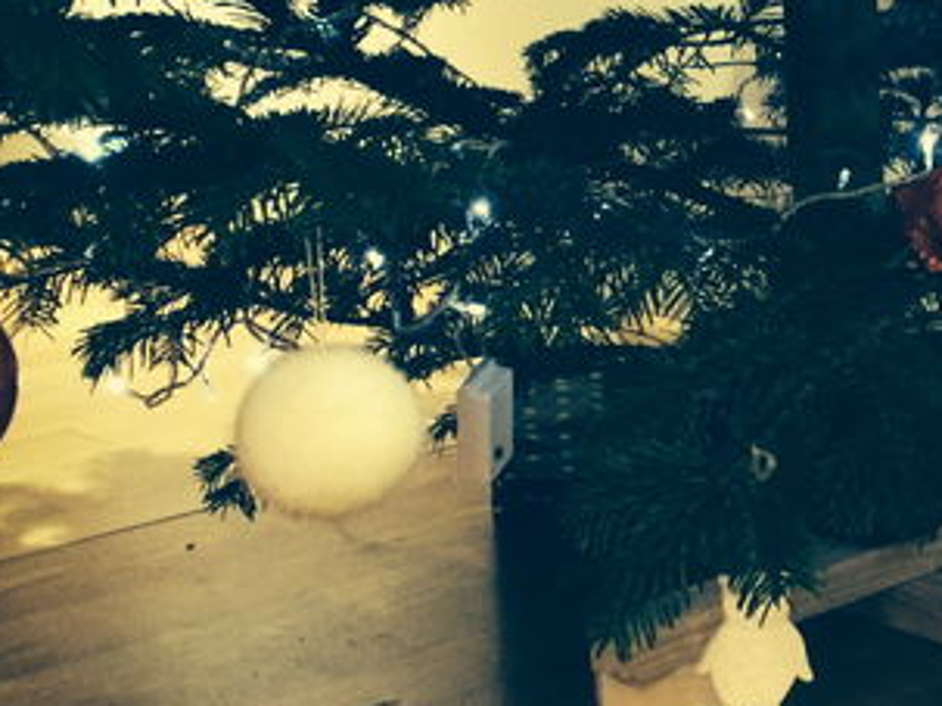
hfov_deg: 22.6
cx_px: 1023
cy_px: 334
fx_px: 2231
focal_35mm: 82
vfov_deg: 18.0
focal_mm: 4.12
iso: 500
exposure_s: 1/15
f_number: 2.2
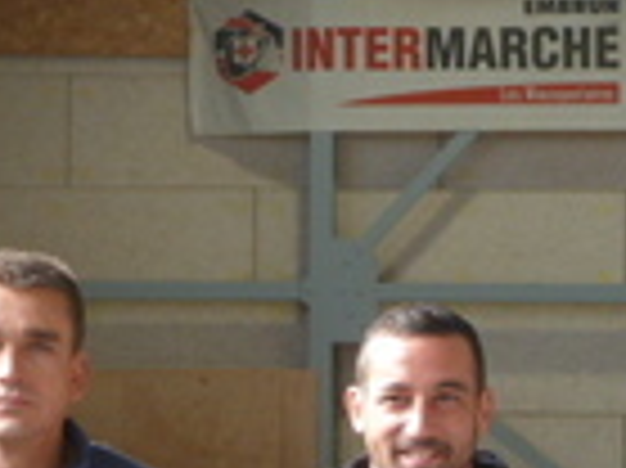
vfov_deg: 7.6
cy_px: 470
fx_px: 3487
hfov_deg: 10.2
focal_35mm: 193
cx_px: 633
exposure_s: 1/30
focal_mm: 11
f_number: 4.1
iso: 100
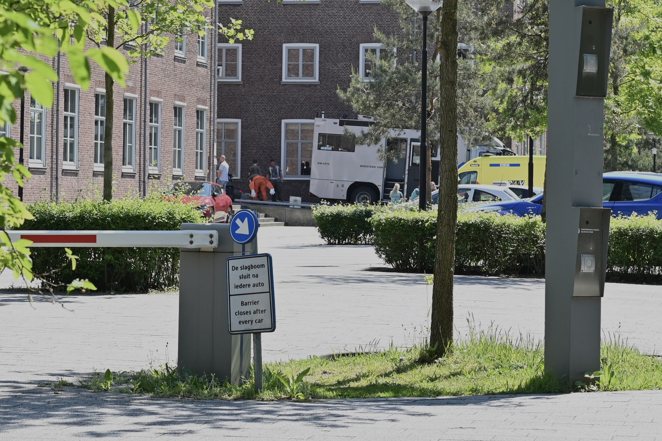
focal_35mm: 131
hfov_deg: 15.6
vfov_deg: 10.5
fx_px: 2409
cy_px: 191
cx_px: 263
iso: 250
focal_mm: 70
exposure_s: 1/200
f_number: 9
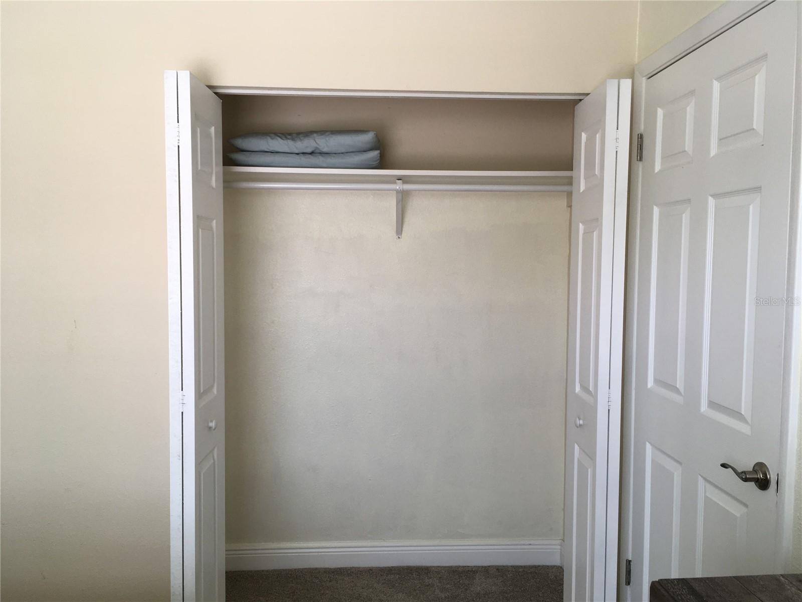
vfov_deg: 48.2
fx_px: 672
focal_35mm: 29
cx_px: 401
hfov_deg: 61.7
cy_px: 301
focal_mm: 4.15
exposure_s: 1/50
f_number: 2.2
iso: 32
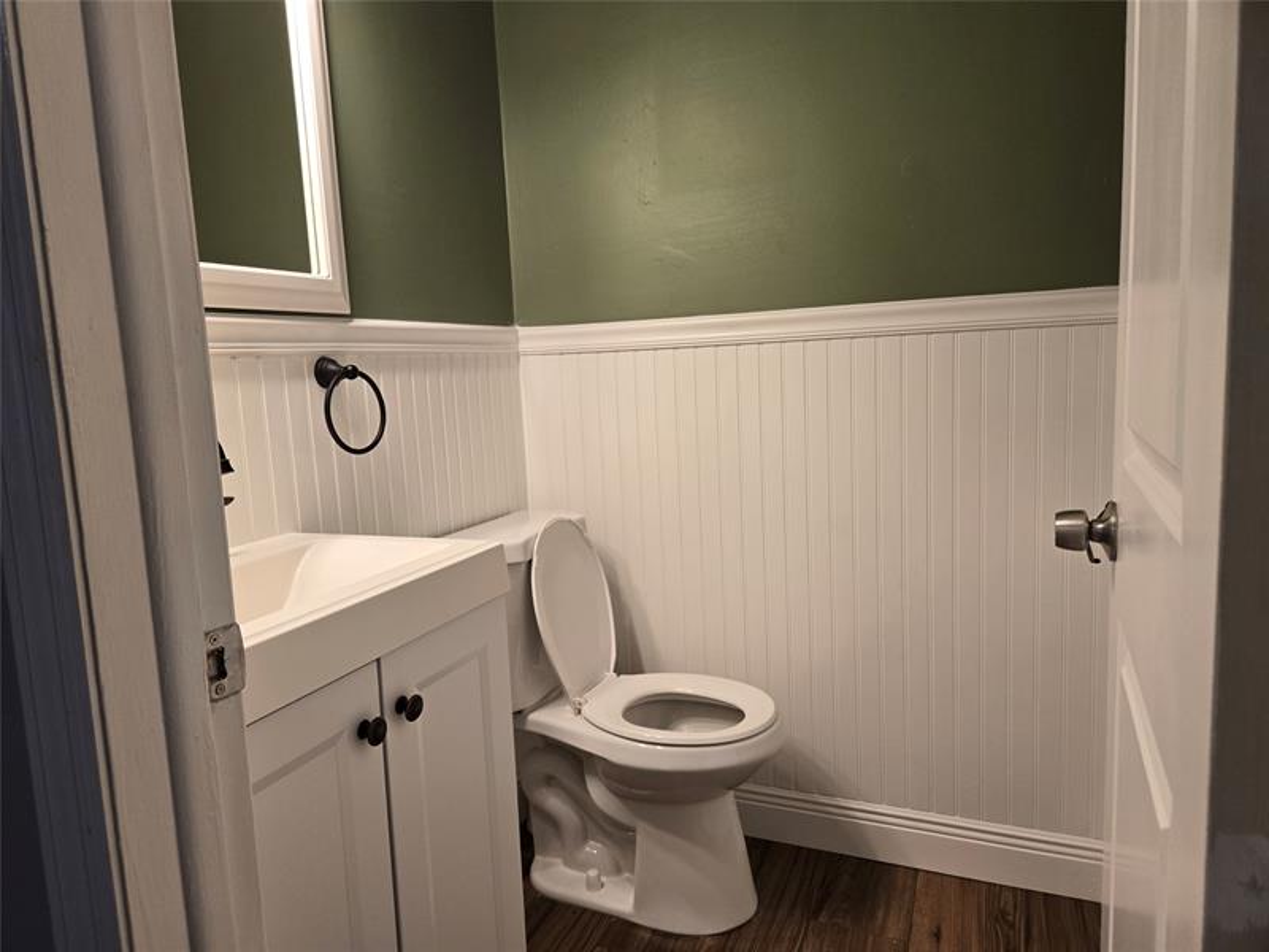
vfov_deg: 58.9
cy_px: 476
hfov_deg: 73.9
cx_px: 634
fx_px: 843
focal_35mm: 23
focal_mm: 5.4
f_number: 1.8
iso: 125
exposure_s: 1/120
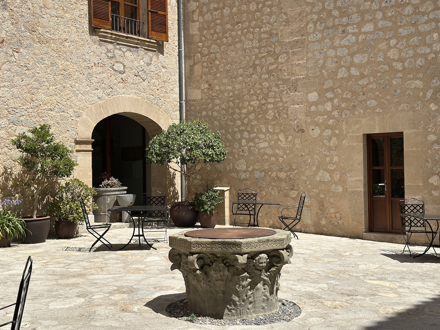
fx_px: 610
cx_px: 220
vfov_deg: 30.3
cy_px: 165
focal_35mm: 48
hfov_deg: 39.7
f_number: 1.78
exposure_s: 1/7634
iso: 80
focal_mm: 6.86
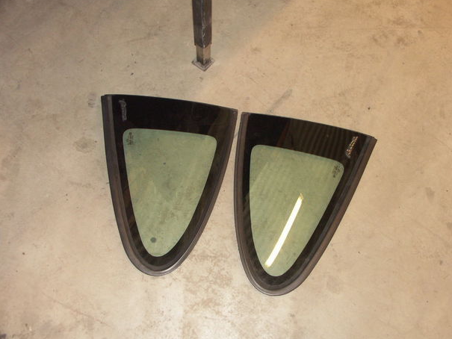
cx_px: 238
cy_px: 174
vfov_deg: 38.7
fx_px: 483
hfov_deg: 50.1
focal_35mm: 37
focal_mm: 9.08
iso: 200
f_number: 2.8
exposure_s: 1/50
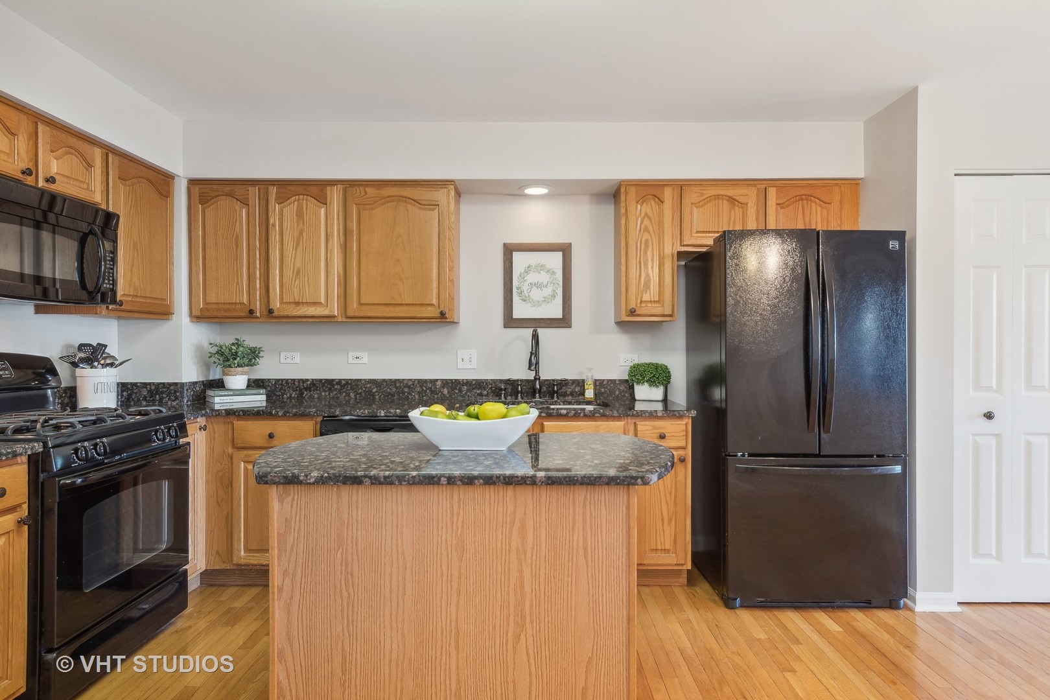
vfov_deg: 67.4
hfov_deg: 90.0
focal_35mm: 18
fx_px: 525
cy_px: 350
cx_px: 525
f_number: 8
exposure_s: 1/5
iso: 320
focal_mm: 12
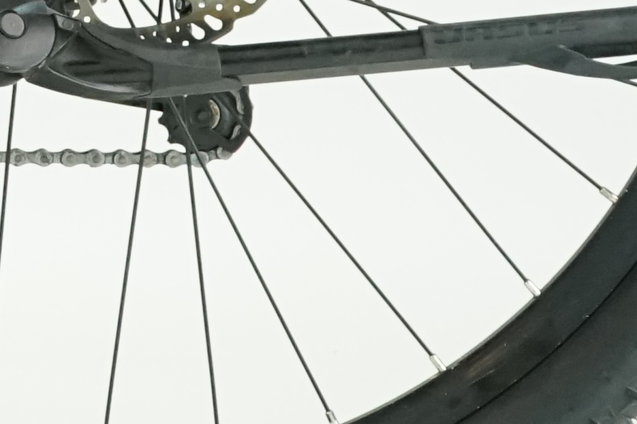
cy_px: -672
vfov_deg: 3.8
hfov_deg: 5.5
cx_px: -1142
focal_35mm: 353
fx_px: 6245
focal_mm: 55
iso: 2500
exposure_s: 1/200
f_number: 6.3
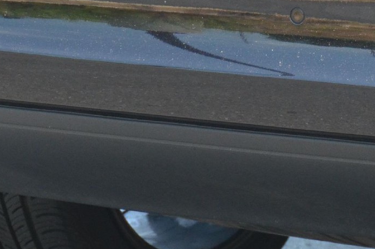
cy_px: -136
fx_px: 8441
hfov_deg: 2.5
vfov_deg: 1.7
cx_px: 333
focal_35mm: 812
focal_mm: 150
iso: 800
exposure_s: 1/800
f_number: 5.6
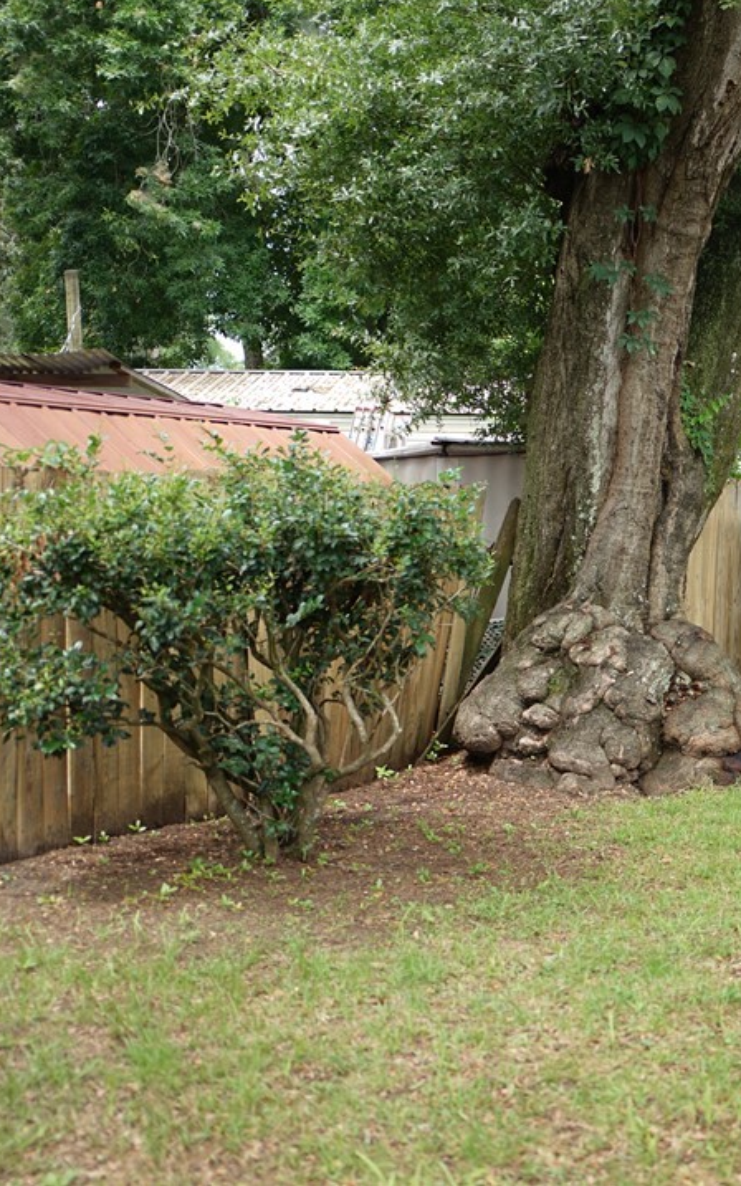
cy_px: 589
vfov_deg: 37.5
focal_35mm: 54
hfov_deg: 22.2
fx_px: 1745
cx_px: 887
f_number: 2
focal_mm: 35
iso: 50
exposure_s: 1/250
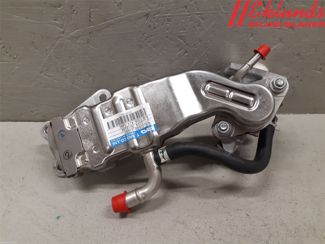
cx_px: 162
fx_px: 244
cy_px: 122
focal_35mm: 26
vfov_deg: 53.1
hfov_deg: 67.3
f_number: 1.7
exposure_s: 1/50
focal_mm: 3.93
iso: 100
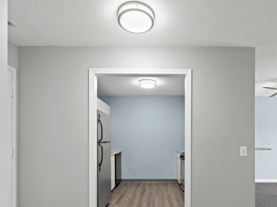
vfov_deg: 62.1
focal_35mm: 21
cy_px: 136
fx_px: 168
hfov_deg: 78.5
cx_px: 158
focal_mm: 14
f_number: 9
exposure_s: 1/3
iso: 320
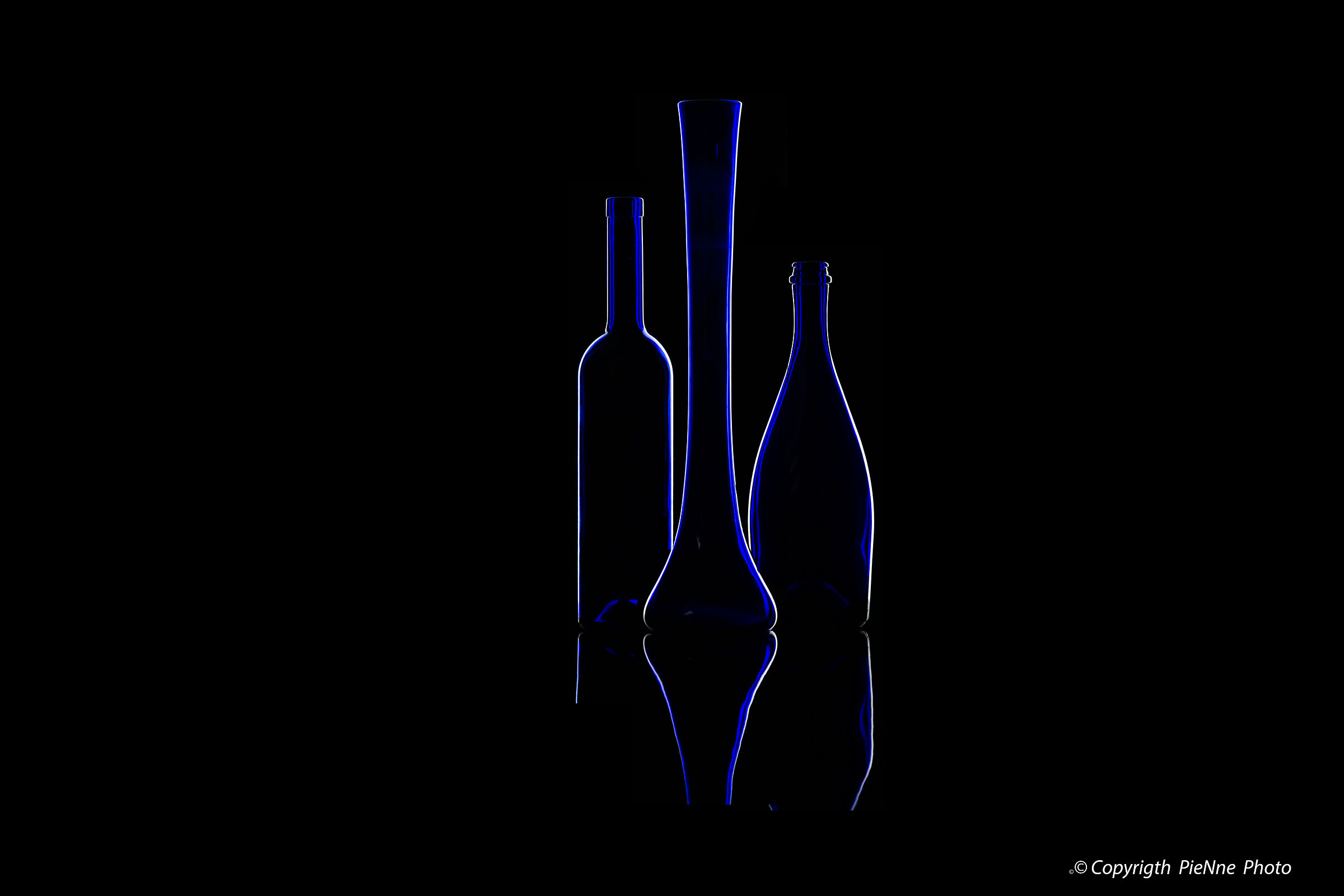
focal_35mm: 62
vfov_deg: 21.9
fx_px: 2314
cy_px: 448
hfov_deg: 32.4
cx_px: 672
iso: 640
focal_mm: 62
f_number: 16
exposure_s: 1/40
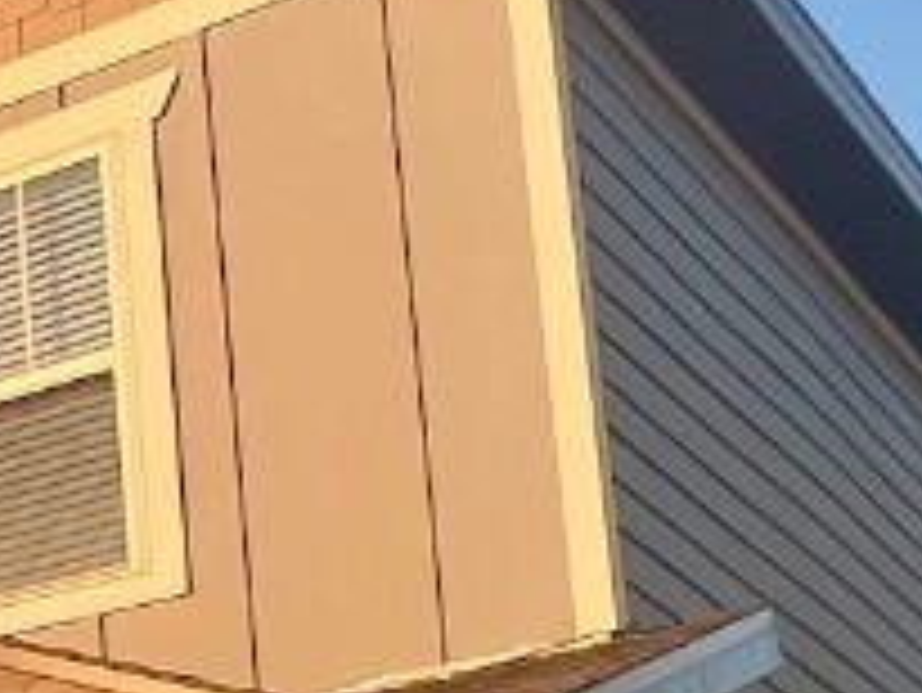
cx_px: -553
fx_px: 1732
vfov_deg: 19.3
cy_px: 1084
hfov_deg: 22.7
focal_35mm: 65
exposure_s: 1/309
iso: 32
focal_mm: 1.57
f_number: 1.8
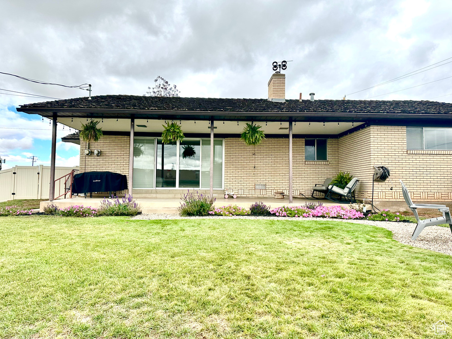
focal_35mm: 24
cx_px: 226
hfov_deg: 71.6
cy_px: 170
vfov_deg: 56.8
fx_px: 313
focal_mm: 6.86
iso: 80
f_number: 1.78
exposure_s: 1/2110
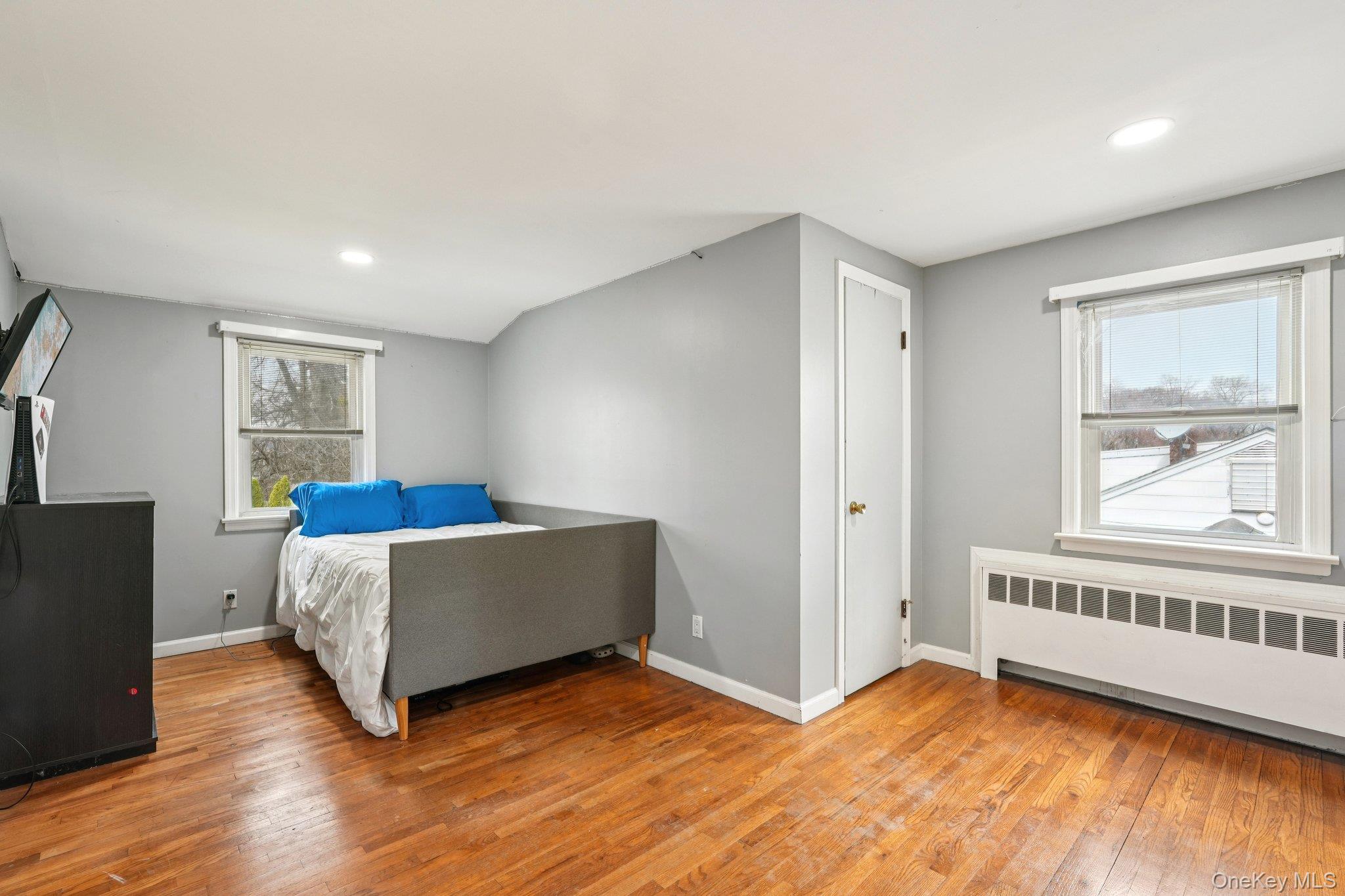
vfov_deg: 72.0
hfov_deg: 95.0
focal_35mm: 16
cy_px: 448
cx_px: 672
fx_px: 616
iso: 400
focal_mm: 16.5
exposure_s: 1/10
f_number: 9
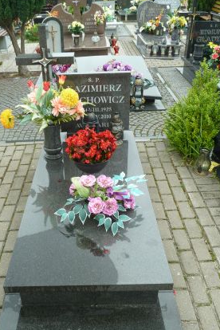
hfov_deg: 37.7
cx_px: 88
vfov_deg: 54.4
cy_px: 179
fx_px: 321
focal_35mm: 35
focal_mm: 4.7
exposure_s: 1/80
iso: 80
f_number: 3.4
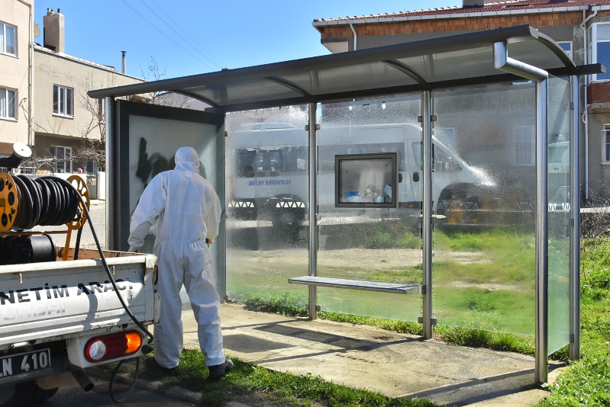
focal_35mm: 38
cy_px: 204
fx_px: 636
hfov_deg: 51.3
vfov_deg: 35.5
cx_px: 305
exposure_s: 1/1000
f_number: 8
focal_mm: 25
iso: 500
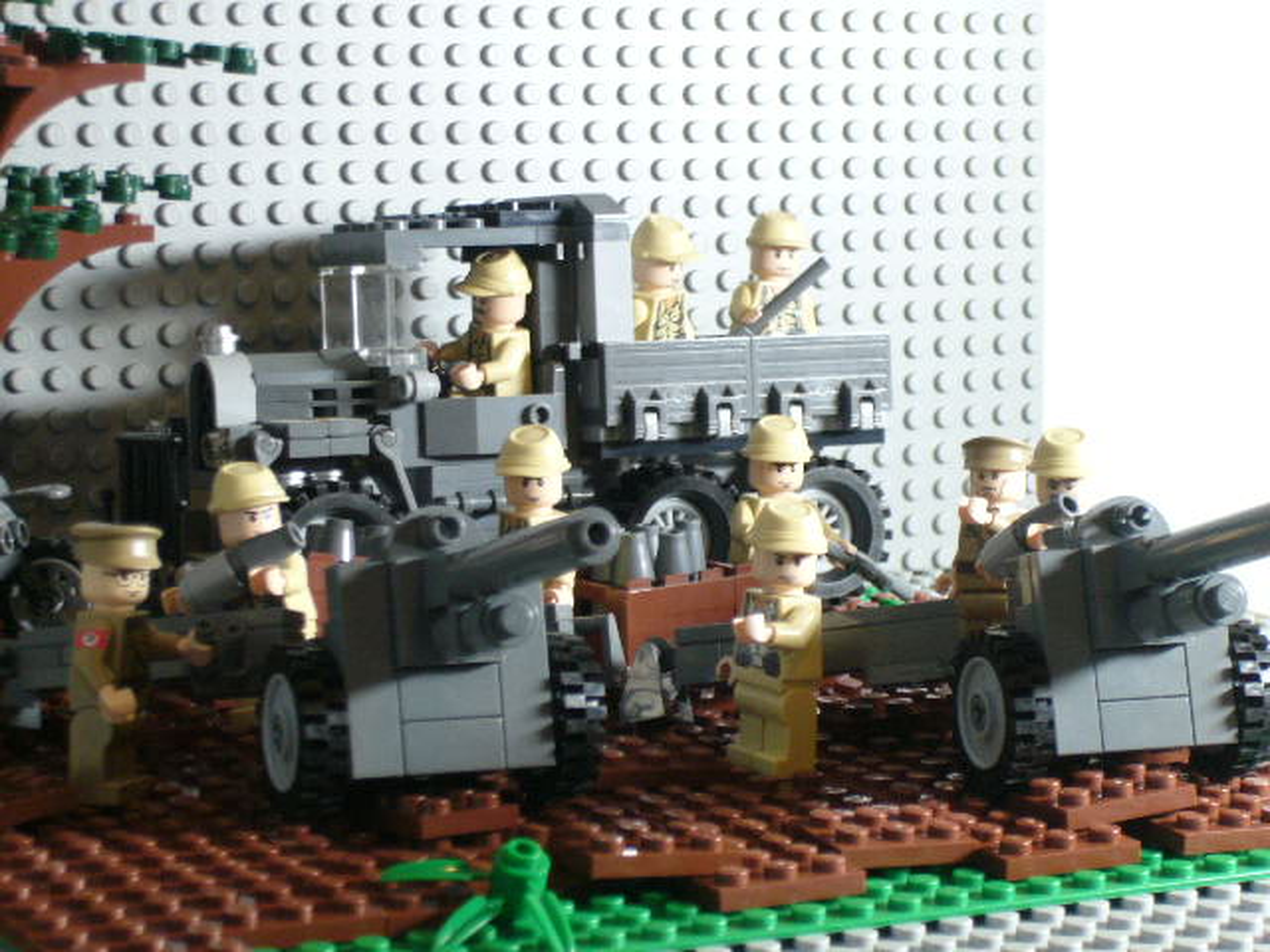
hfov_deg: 18.7
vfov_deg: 14.1
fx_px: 3852
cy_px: 476
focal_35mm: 105
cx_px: 635
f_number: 5
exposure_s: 1/15
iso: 160
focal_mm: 17.4
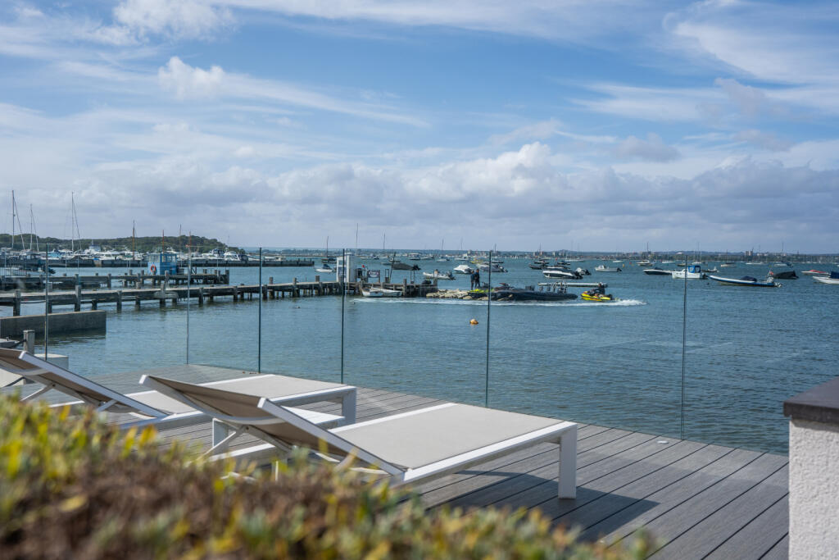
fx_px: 792
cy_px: 280
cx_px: 420
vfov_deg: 38.9
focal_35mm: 34
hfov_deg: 55.8
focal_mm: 34
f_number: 6.3
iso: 400
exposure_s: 1/3200
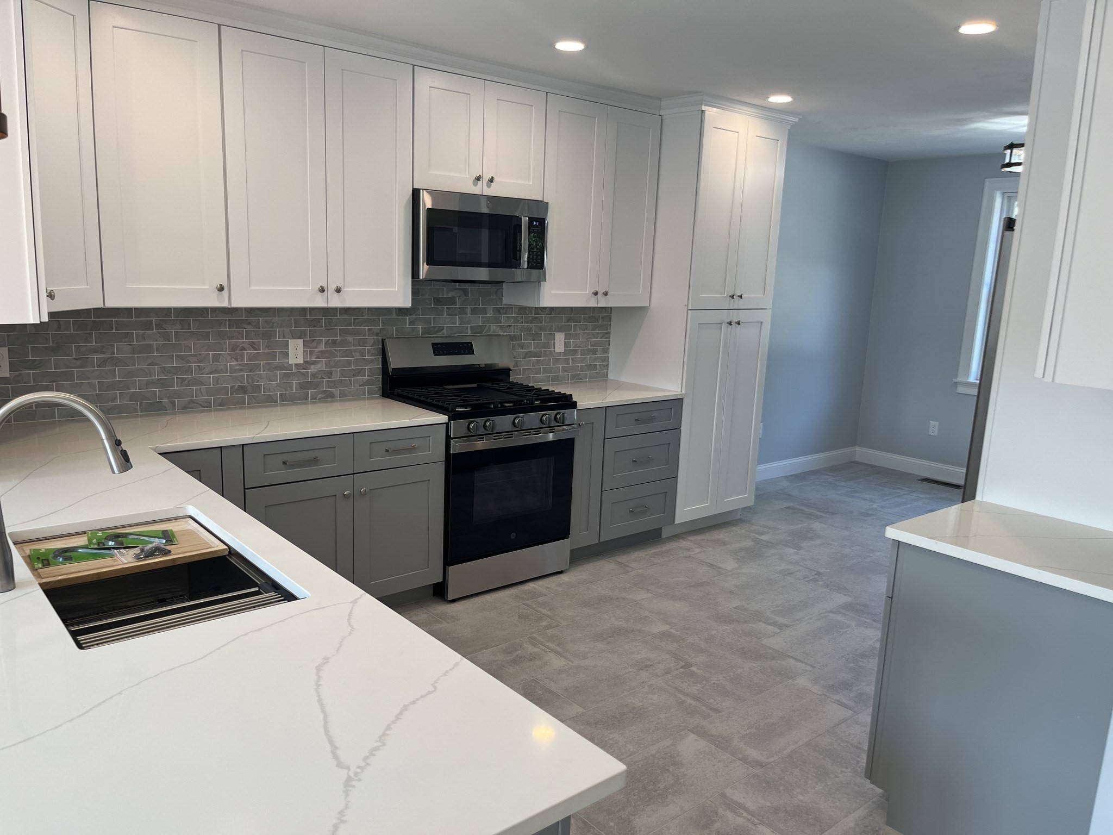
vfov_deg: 53.1
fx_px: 836
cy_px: 418
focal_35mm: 26
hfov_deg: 67.3
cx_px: 556
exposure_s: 1/120
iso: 40
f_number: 1.6
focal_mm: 5.1
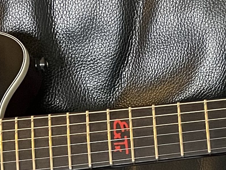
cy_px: 223
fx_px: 855
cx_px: 141
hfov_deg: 15.0
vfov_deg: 11.0
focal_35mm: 131
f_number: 1.6
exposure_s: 1/25
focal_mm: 5.1
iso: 800
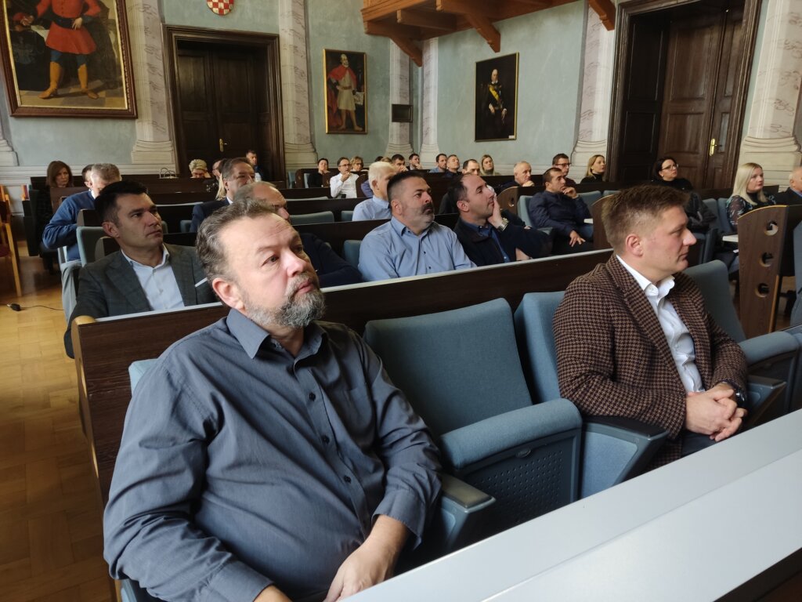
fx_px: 579
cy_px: 301
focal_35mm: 25
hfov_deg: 69.4
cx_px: 401
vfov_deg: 54.9
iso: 351
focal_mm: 4.71
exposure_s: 1/33
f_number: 1.79
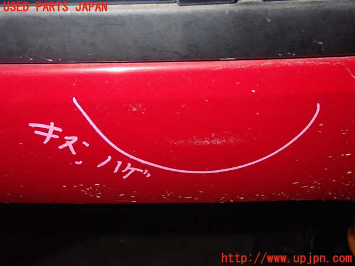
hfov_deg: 38.2
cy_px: 133
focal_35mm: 50
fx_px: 513
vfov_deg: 29.1
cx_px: 178
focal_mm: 9.01
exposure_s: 1/50
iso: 640
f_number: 9
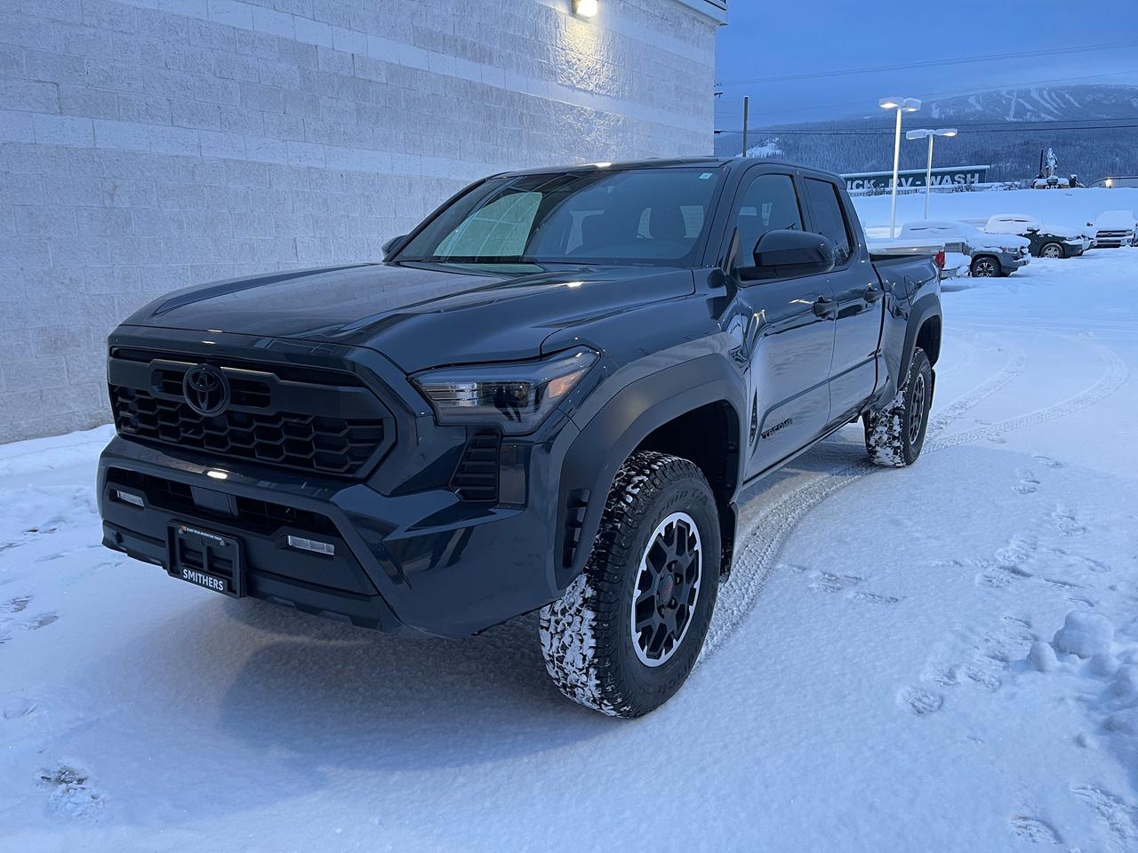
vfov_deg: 54.9
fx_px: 822
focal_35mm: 25
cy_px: 426
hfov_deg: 69.4
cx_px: 569
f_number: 1.6
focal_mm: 5.1
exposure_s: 1/60
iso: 125
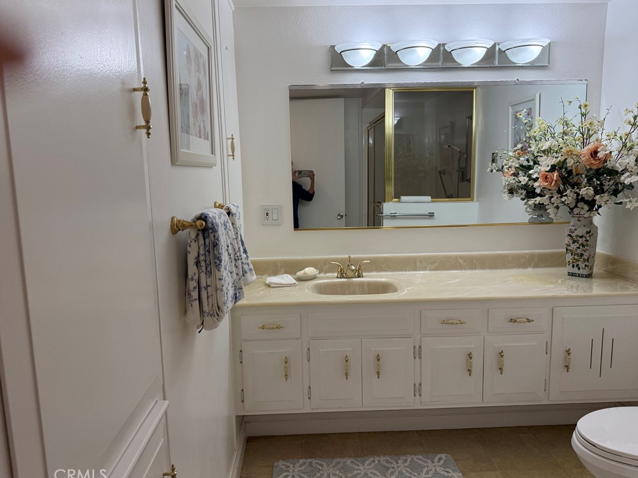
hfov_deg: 69.4
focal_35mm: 25
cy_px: 235
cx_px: 317
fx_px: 461
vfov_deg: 54.9
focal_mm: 6.76
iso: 125
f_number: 1.78
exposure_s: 1/237
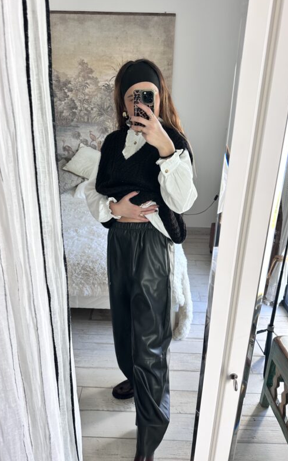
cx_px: 141
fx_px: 327
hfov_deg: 47.6
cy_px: 229
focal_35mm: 26
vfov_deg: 70.4
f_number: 1.78
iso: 100
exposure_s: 1/121
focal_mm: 6.86
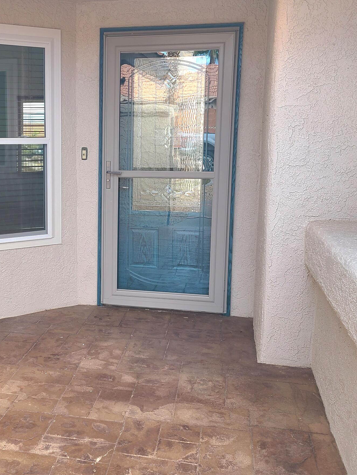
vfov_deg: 42.9
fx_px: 605
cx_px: 81
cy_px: 219
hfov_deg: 32.2
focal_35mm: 44
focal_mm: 5.4
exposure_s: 1/159
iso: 40
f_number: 1.8
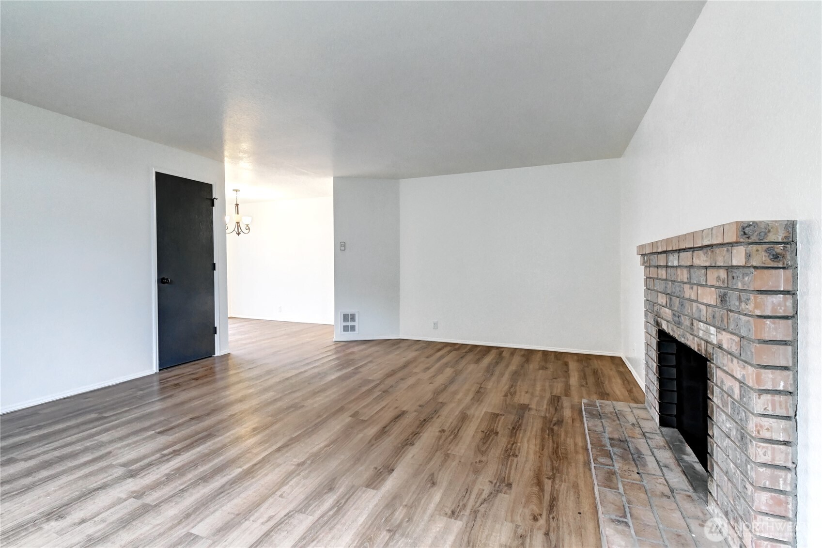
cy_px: 274
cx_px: 411
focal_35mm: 15
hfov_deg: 100.4
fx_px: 342
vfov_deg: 77.3
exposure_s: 1/2.5
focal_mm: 10
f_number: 11
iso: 3200
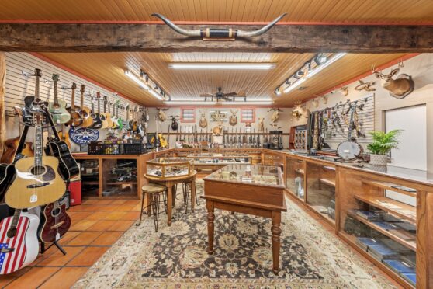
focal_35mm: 12
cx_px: 216
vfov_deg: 90.0
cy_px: 144
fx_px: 144
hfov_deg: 112.6
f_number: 8
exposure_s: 1/6
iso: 100
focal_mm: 12
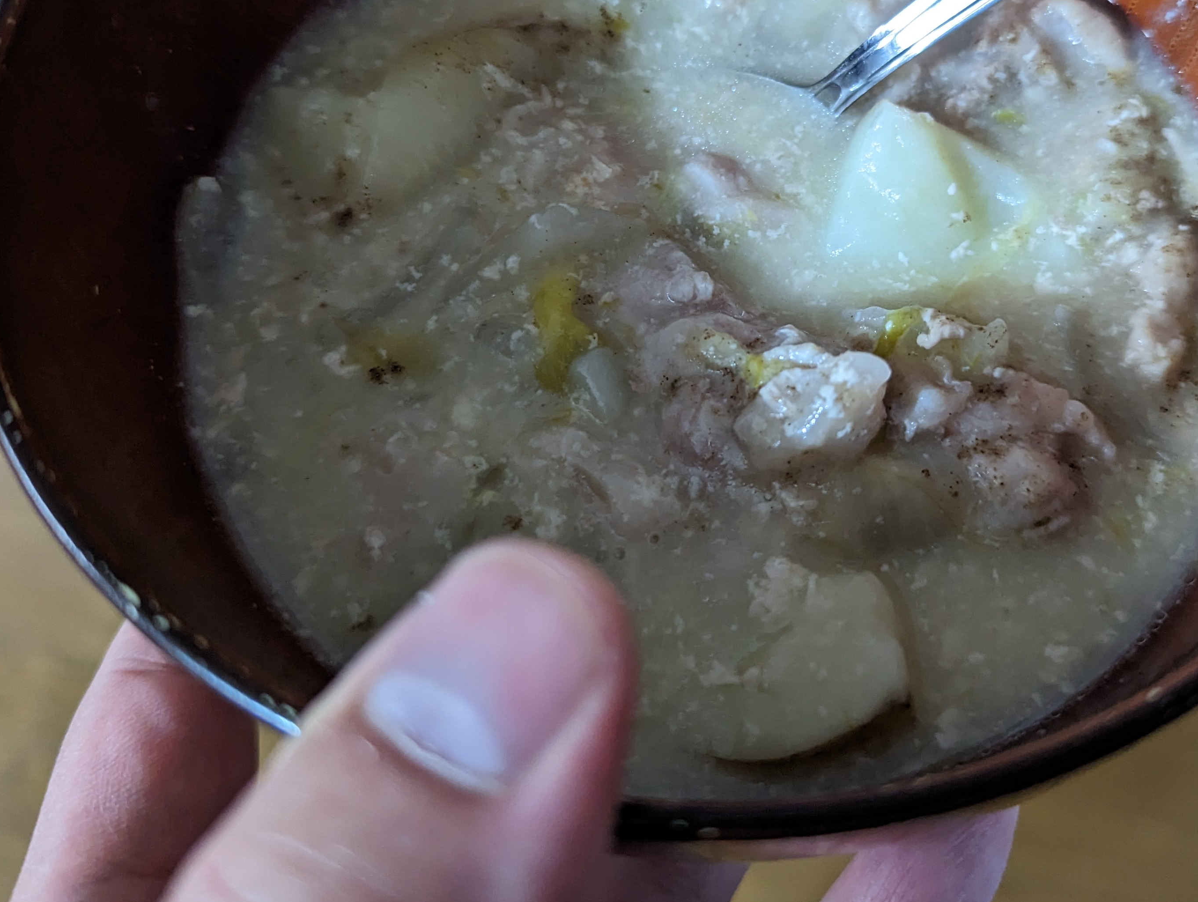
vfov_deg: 39.1
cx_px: 732
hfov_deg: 50.9
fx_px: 1248
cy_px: 274
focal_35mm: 36
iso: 665
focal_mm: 6.81
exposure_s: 1/54.5
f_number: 1.85
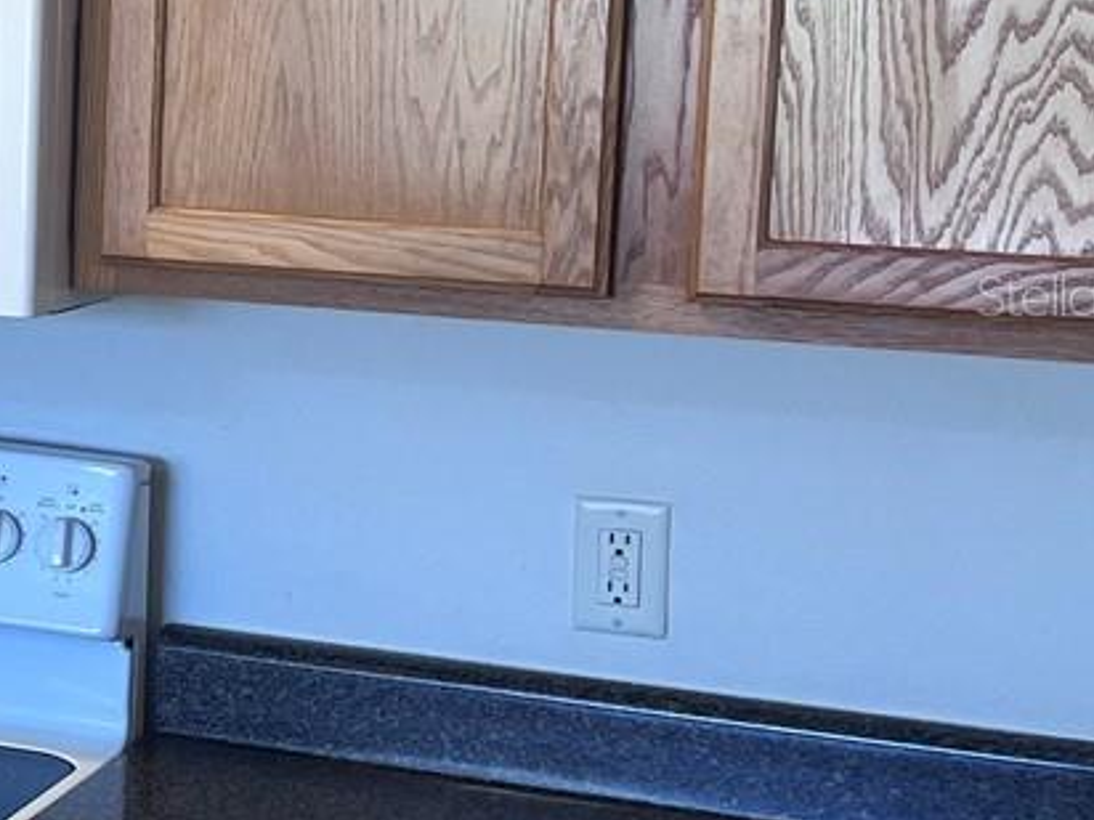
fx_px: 3192
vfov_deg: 14.6
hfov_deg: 16.3
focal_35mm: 101
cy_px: 295
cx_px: -898
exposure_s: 1/60
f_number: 1.6
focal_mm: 5.1
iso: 64
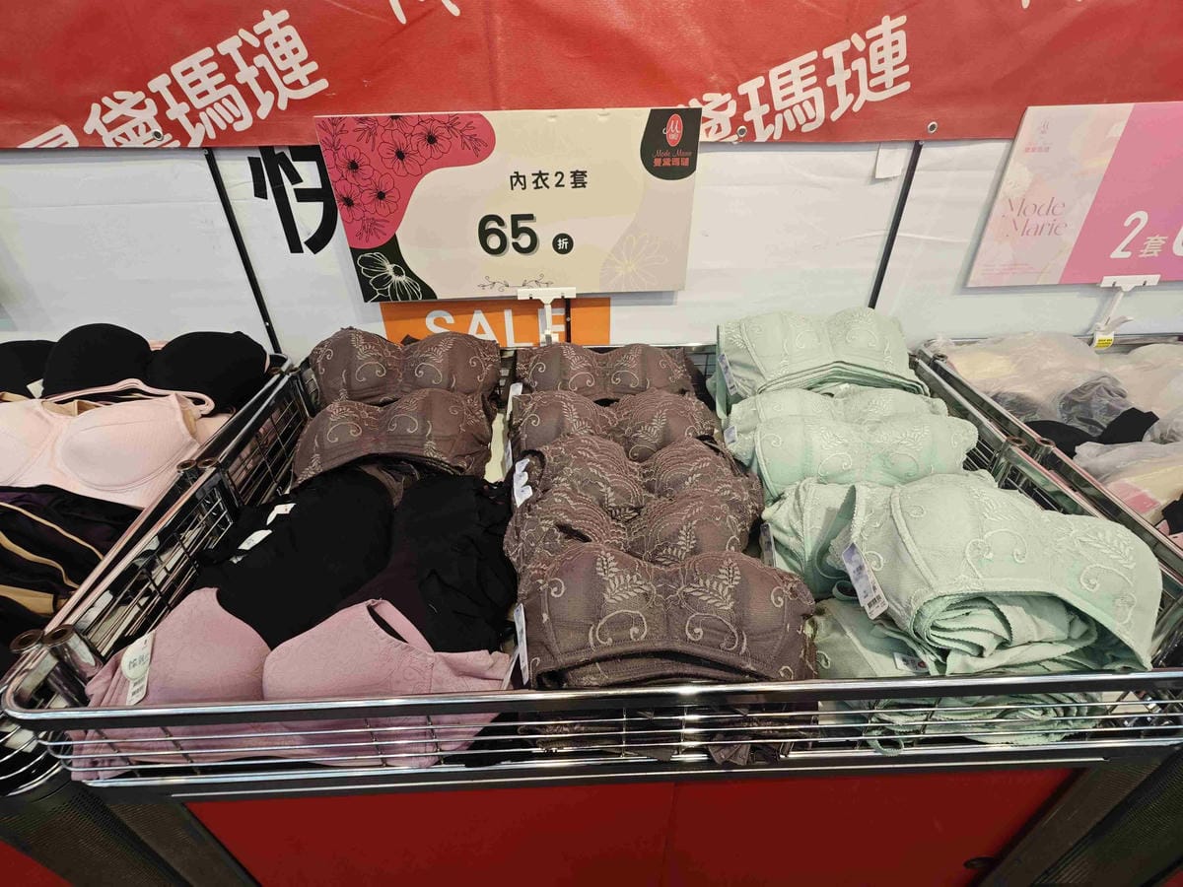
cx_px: 592
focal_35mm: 14
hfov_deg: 102.1
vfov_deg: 85.7
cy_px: 444
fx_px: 478
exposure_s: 1/120
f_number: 1.8
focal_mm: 2.03
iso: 80
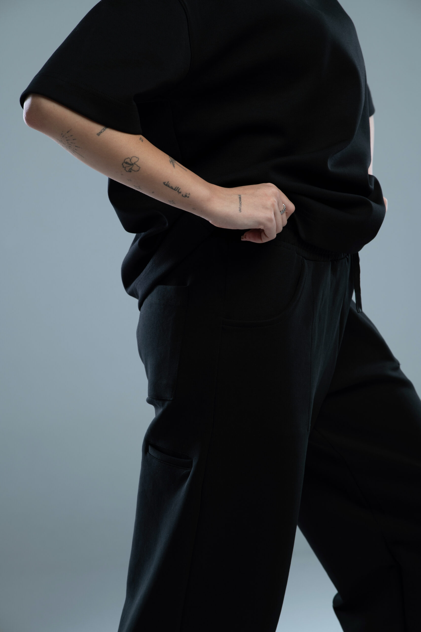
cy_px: 316
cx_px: 210
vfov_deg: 19.5
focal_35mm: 105
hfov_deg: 13.0
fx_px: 1841
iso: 125
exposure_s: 1/250
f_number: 6.3
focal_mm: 105
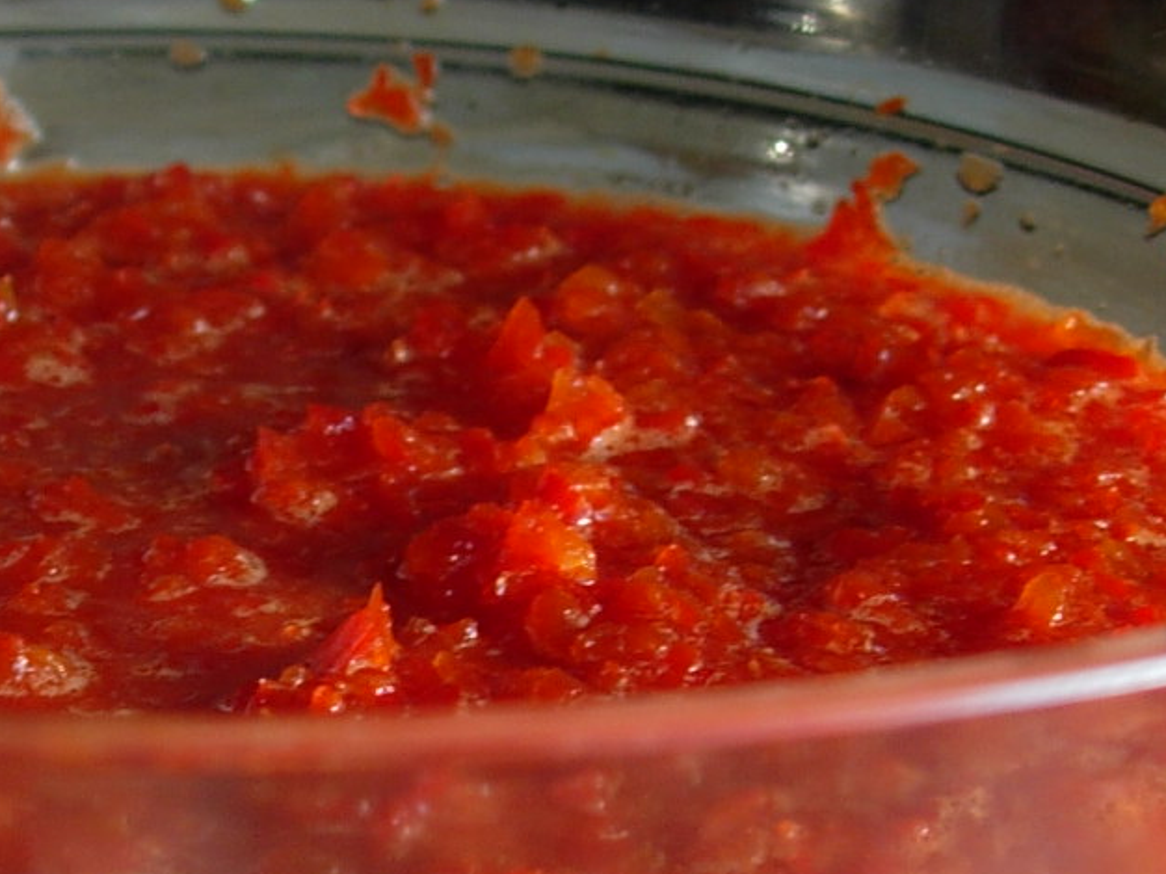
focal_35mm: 97
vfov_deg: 14.9
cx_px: 260
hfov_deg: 20.1
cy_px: 902
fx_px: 3267
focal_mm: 7.8
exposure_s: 1/45.2
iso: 64
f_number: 2.8
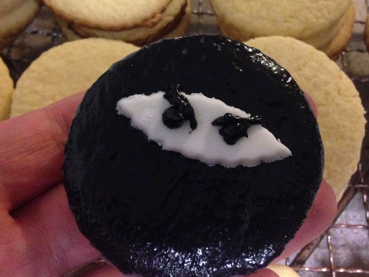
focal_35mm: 48
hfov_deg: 39.7
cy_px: 107
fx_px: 512
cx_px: 187
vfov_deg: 30.2
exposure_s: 1/15
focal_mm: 4.12
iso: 640
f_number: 2.4
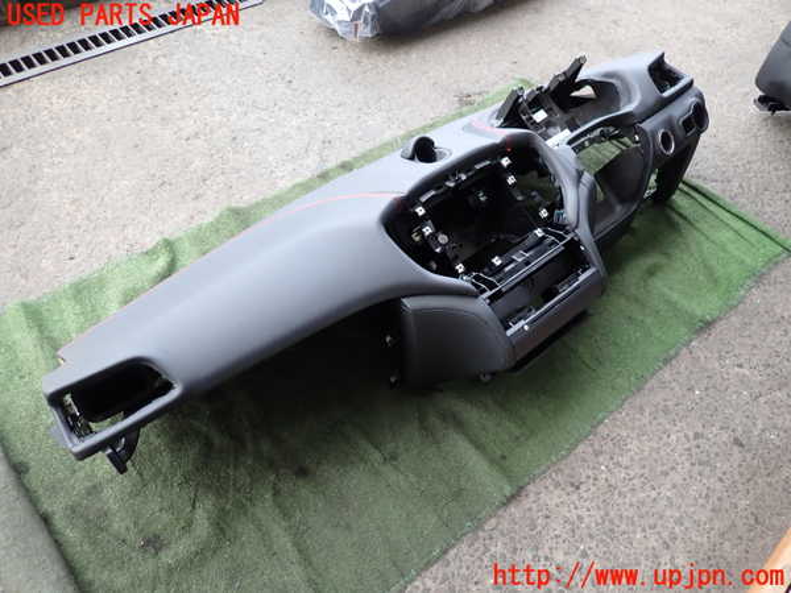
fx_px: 571
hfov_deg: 69.4
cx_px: 396
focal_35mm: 25
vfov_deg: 54.9
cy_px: 296
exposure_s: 1/100
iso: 100
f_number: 2
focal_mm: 4.5
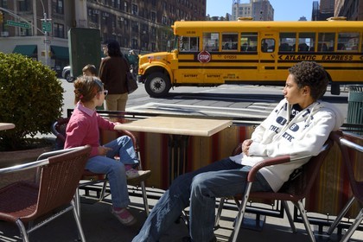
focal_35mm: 32
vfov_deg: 41.1
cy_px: 121
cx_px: 182
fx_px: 323
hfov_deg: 58.7
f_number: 10
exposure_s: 1/400
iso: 400
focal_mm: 32
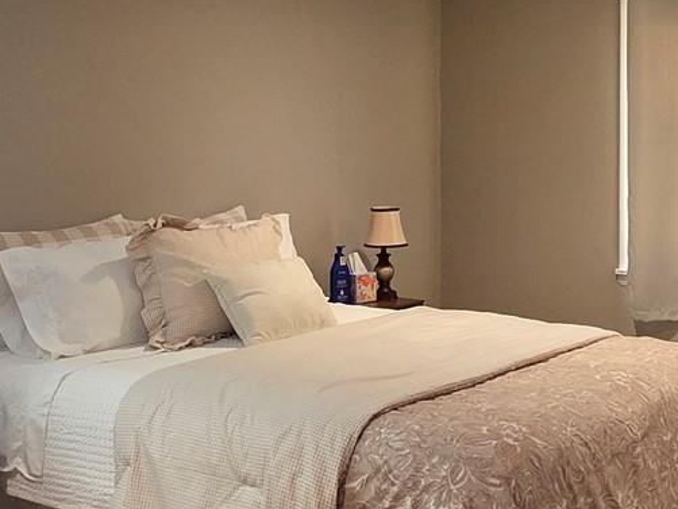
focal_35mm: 53
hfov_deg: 36.0
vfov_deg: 27.4
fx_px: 1039
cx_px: 411
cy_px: 188
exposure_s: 1/60
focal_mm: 2.2
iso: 640
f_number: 2.2
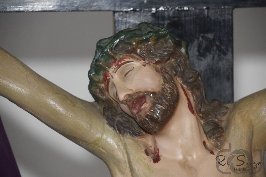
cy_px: 88
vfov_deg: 3.1
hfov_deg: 4.6
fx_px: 3325
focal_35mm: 450
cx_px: 133
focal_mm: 300
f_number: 6.3
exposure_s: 1/60
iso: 3200
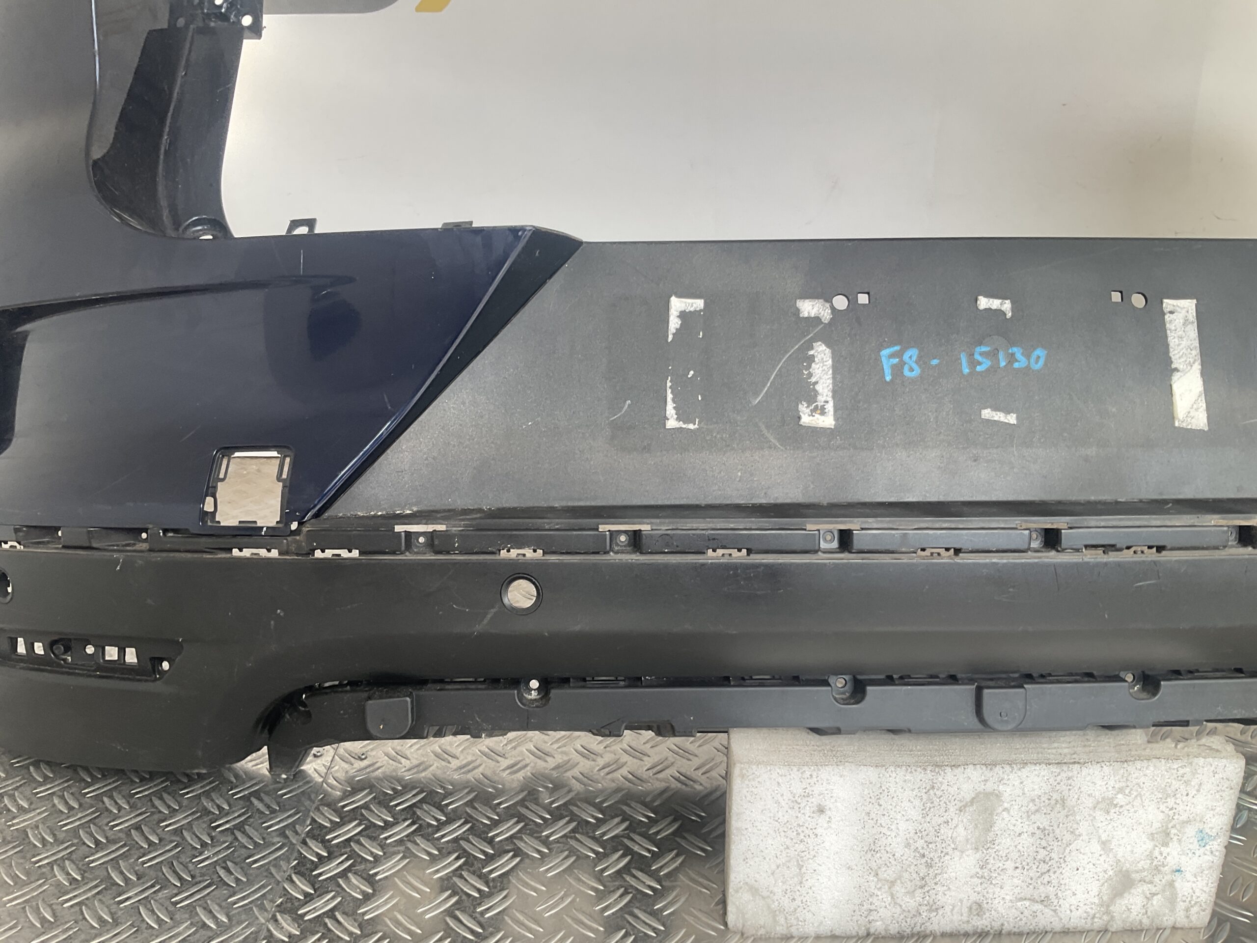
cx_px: 628
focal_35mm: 29
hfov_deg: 61.7
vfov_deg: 48.2
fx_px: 1053
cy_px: 472
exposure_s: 1/120
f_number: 1.8
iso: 20
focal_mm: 3
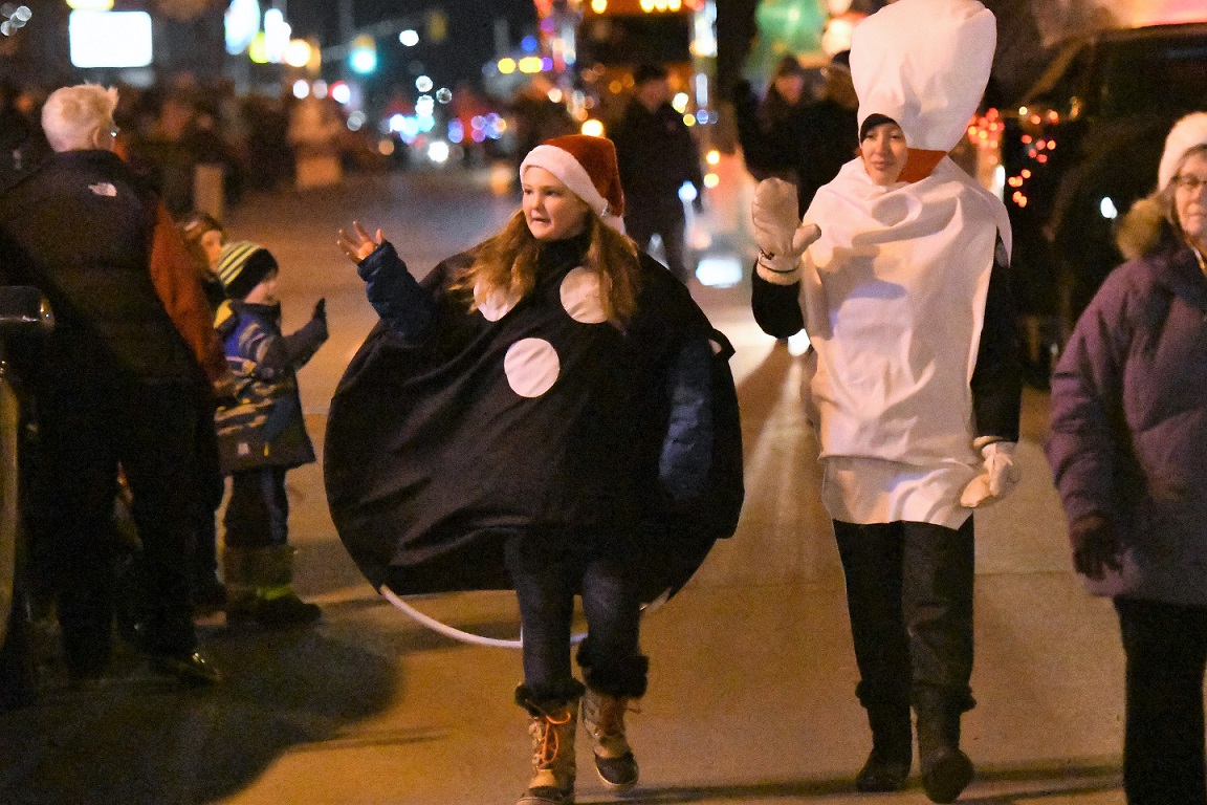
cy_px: 402
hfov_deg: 11.4
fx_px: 6035
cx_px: 604
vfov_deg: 7.6
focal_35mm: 180
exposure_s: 1/800
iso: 51200
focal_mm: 120
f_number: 2.8
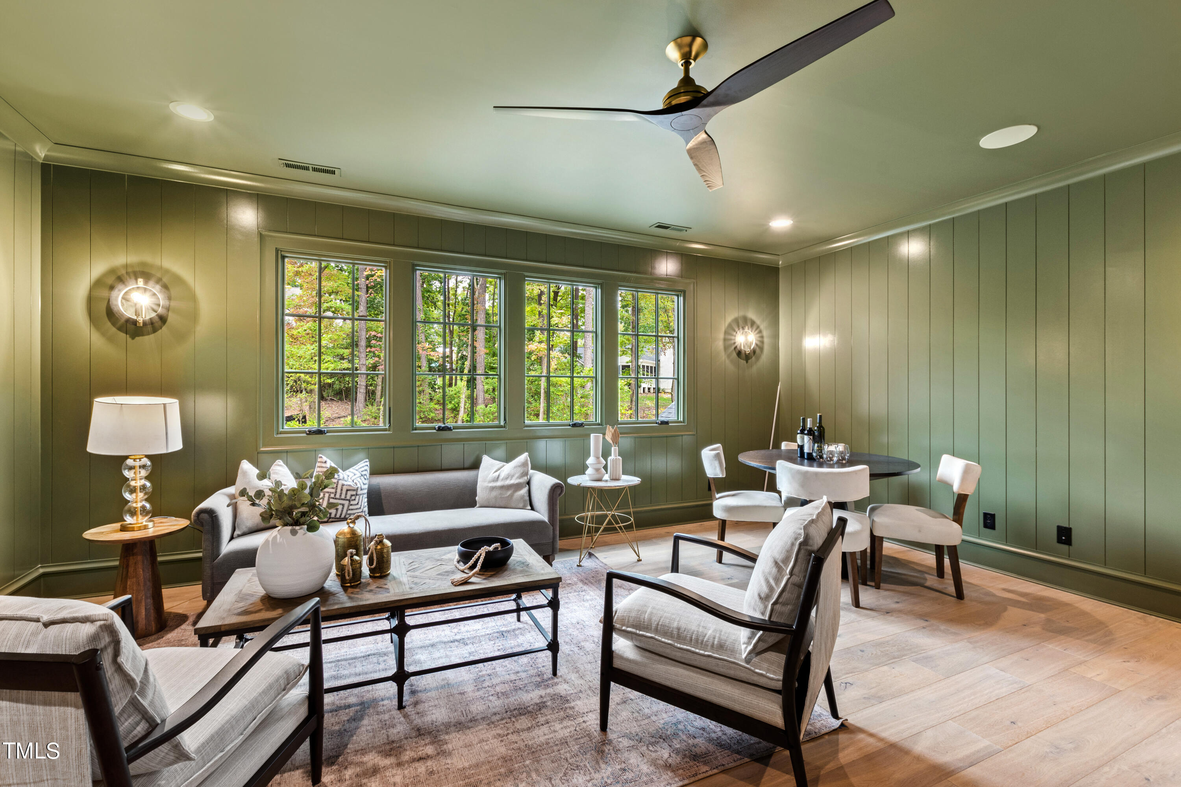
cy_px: 394
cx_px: 590
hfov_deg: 100.4
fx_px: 492
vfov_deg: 77.3
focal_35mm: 15
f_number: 9
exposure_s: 1.3
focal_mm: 10
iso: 100
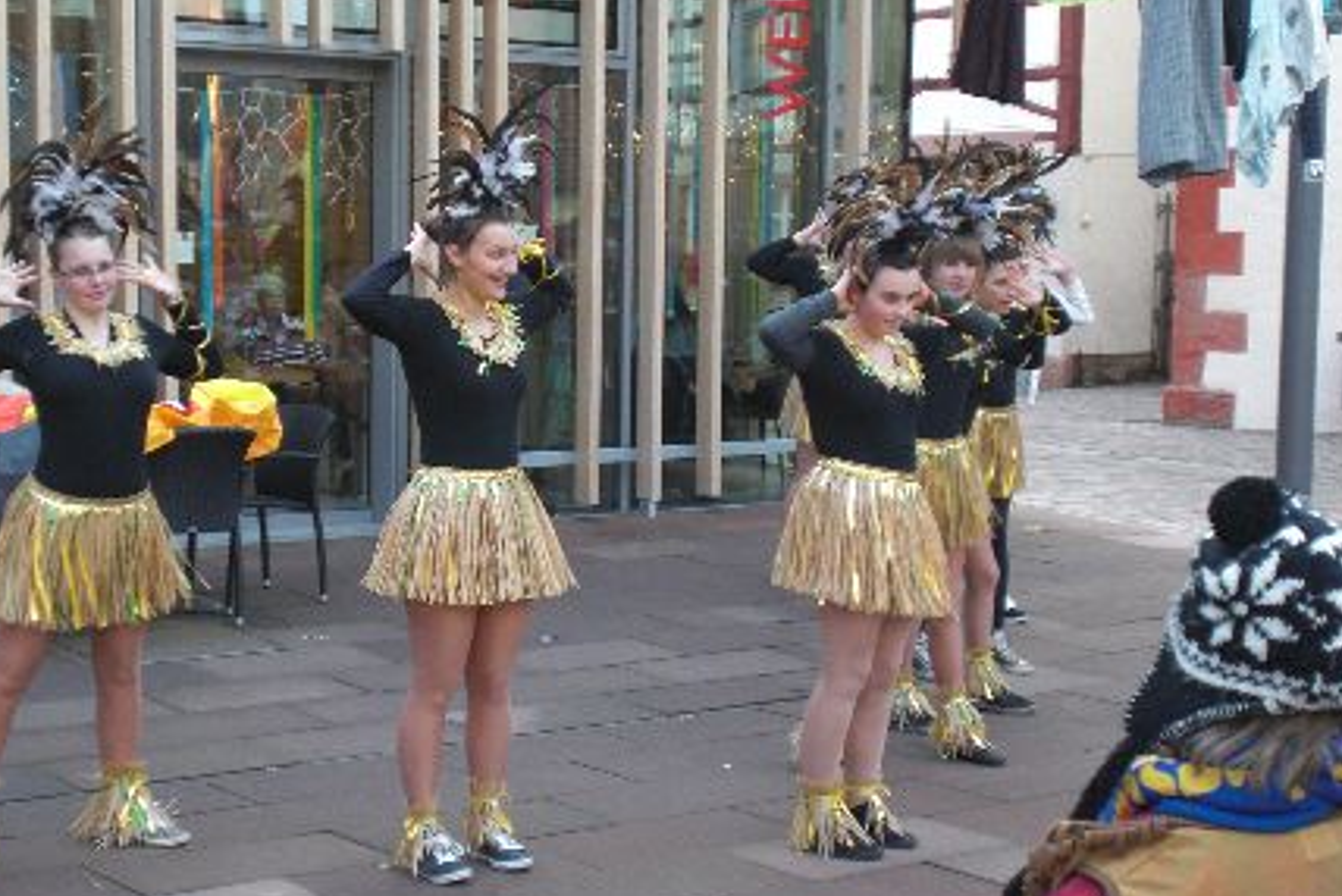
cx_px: 591
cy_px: 414
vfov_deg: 20.6
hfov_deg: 30.5
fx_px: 2462
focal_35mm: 66
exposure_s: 1/80
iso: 200
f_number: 3.6
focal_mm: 8.44
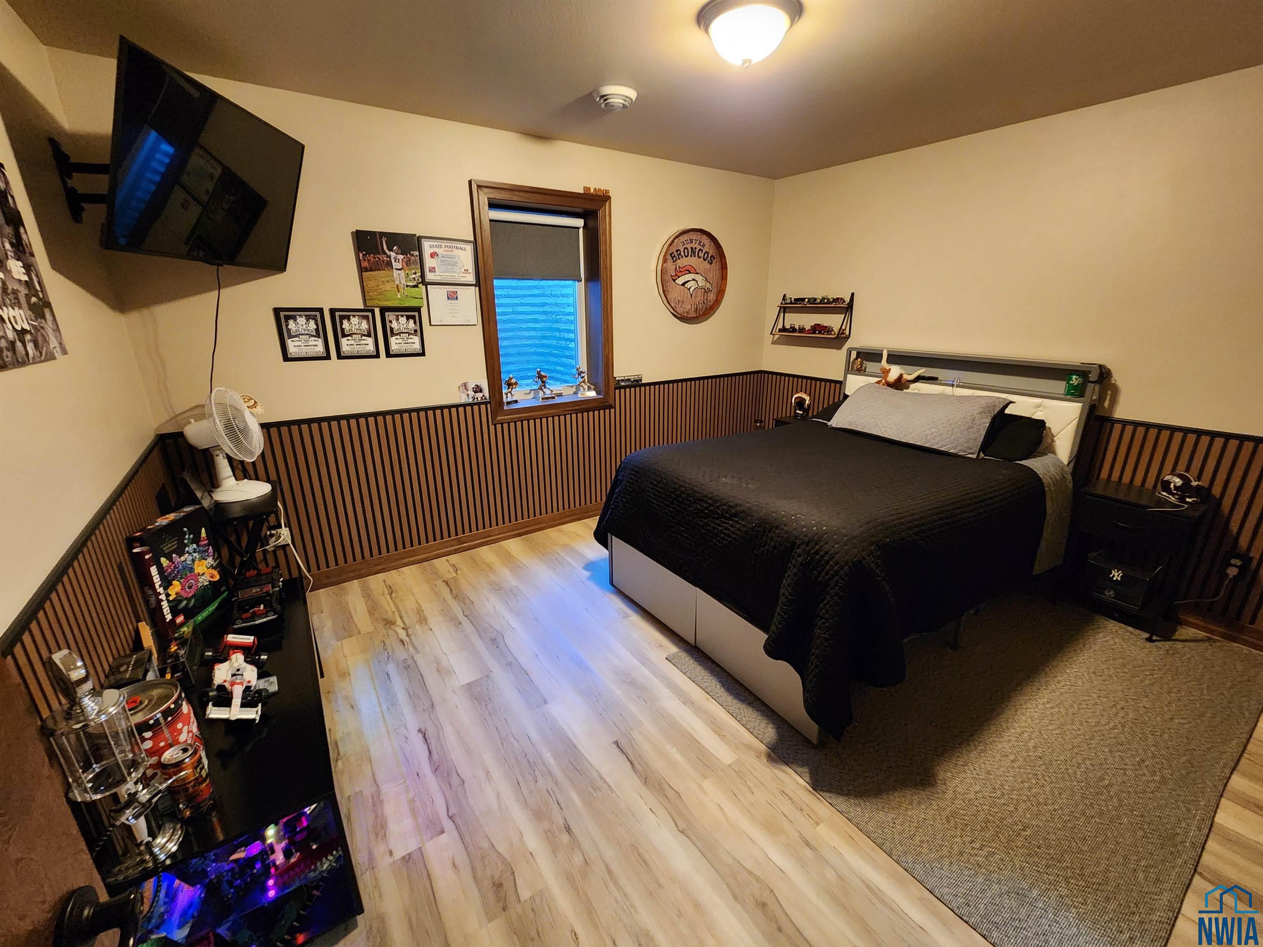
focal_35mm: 13
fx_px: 474
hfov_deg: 106.2
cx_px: 632
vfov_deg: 89.9
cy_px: 474
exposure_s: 1/24
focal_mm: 2.2
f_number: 2.2
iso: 640
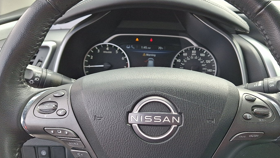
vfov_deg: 36.7
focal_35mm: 32
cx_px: 153
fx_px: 238
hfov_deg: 60.9
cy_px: 84
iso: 25
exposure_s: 1/139
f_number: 1.8
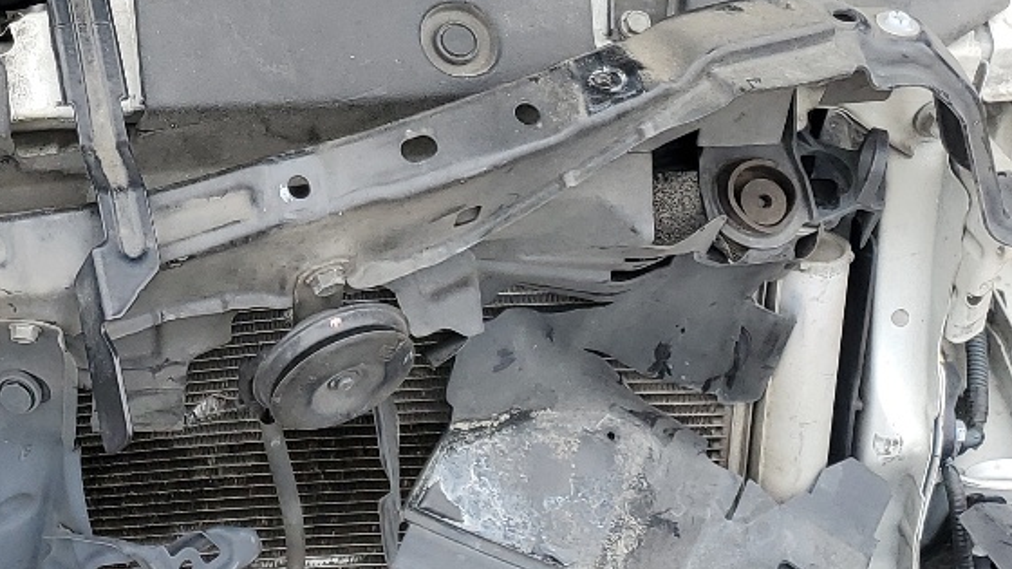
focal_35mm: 81
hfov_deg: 24.7
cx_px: -51
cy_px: -222
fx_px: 2174
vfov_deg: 14.2
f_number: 1.5
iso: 50
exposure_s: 1/435
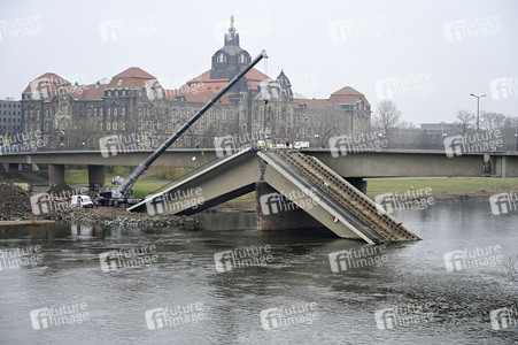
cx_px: 259
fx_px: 1006
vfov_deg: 19.4
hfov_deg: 28.9
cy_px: 172
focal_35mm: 70
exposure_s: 1/2000
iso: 1600
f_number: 4
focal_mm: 70
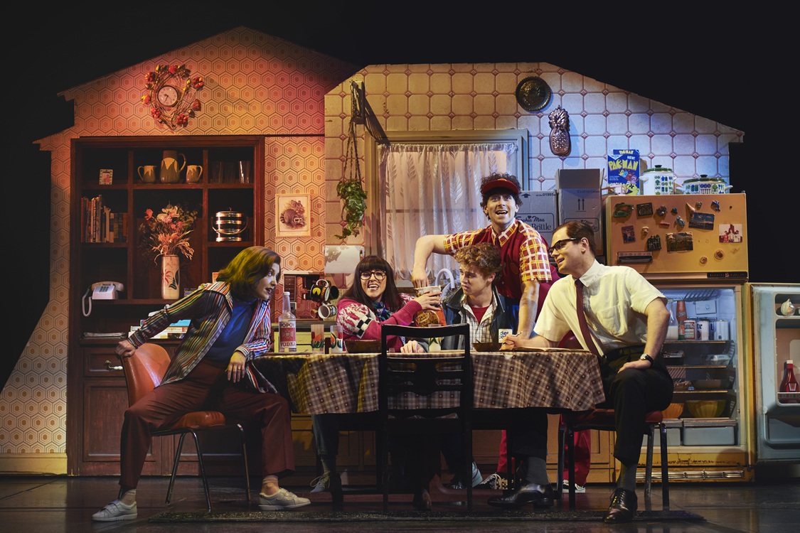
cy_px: 266
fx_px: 1444
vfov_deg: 20.9
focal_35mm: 65
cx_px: 400
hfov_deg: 31.0
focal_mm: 65
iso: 500
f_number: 5
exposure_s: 1/200
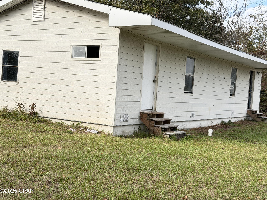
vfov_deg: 30.3
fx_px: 370
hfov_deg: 39.7
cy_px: 100
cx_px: 134
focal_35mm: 48
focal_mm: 6.76
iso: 64
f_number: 1.78
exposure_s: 1/2577
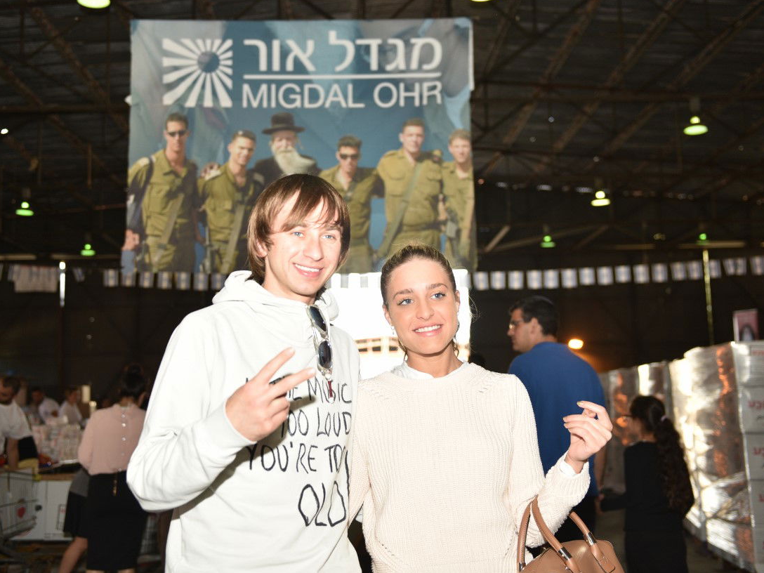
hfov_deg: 43.8
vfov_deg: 33.6
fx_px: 949
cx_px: 346
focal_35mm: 43
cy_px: 279
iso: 400
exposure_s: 1/250
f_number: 3.2
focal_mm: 38
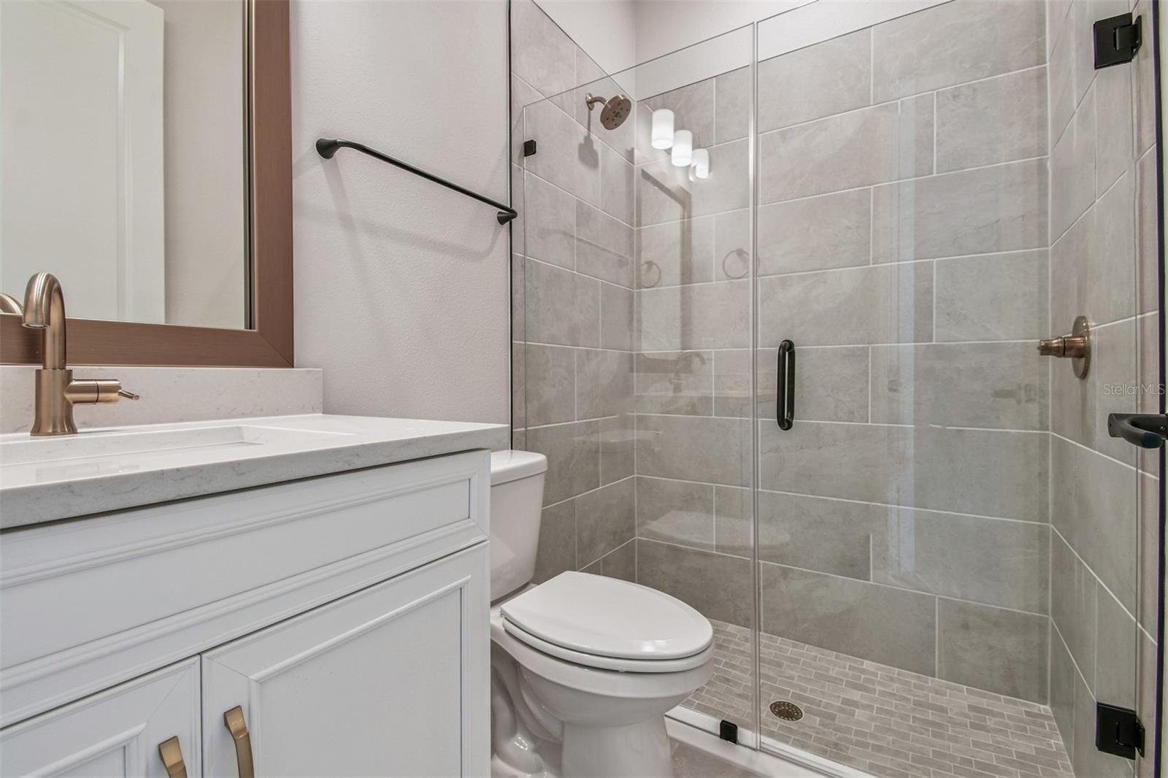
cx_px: 584
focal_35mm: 15
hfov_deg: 100.4
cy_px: 389
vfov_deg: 77.3
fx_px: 487
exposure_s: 1/6
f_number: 7.1
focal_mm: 10
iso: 100
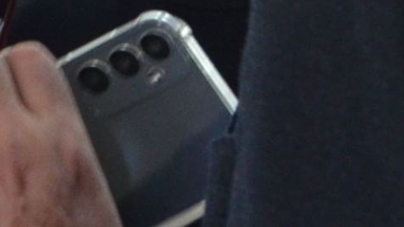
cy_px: -288
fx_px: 2334
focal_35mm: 218
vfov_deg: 5.4
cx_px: -491
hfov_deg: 9.1
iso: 640
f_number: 5
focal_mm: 18
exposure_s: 1/100
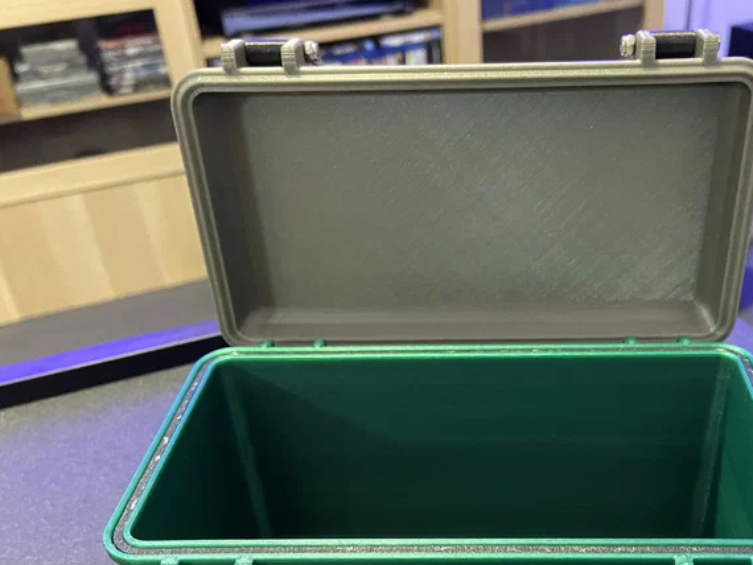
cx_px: 472
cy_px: 403
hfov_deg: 48.5
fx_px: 827
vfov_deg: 37.1
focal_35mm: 38
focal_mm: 4.25
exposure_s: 1/25
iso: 640
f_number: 1.8
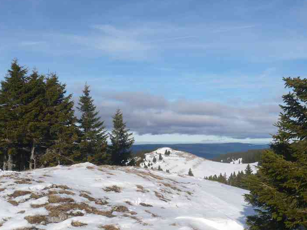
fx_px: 390
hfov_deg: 42.7
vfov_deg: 32.9
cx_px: 184
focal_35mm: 44
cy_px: 125
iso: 100
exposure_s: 1/320
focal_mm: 5.8
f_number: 8
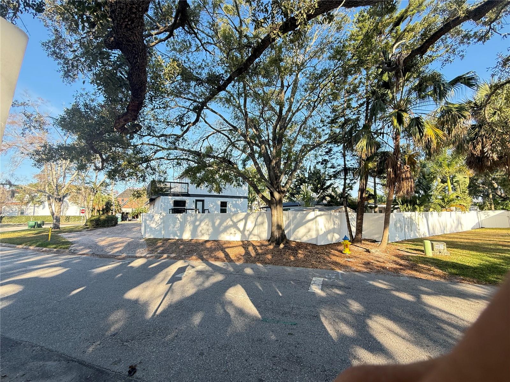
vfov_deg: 85.7
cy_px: 191
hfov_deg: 102.1
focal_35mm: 14
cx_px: 255
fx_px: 206
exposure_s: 1/201
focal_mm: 2.22
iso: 64
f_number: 2.2
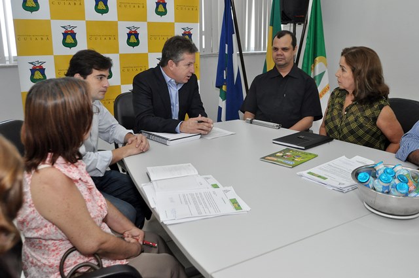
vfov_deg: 41.6
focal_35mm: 32
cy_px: 139
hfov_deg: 59.6
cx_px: 210
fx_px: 366
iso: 800
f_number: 5
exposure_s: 1/125
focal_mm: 21
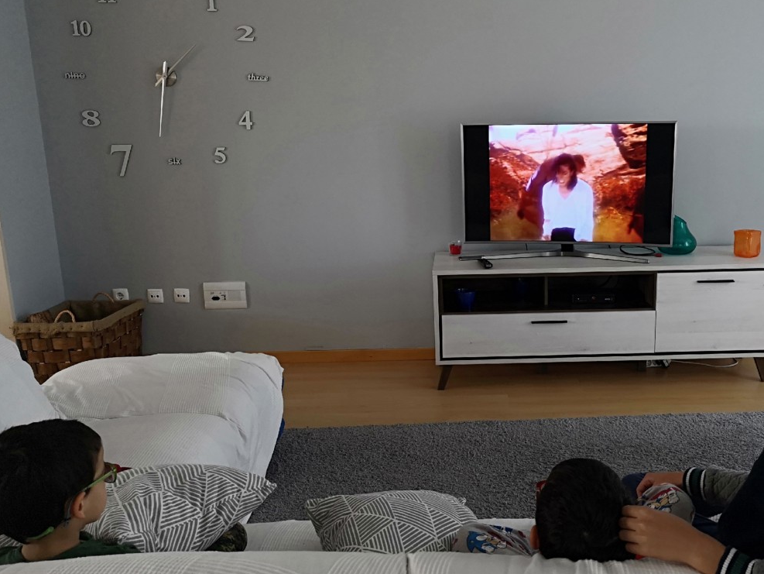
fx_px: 773
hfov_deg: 51.9
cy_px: 281
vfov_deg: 40.7
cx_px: 493
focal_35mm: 35
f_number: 1.8
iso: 125
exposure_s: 1/100
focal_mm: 3.95
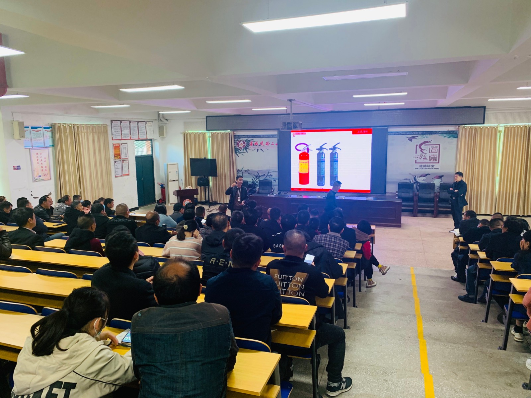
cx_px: 266
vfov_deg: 53.1
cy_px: 199
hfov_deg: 67.3
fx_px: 399
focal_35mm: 26
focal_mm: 4.25
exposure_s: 1/60
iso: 125
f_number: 1.8
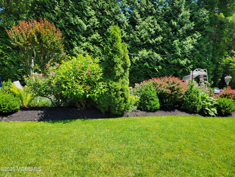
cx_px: 118
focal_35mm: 26
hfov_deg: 67.3
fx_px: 177
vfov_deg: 53.1
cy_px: 88
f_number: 1.8
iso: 40
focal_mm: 5.4
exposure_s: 1/765
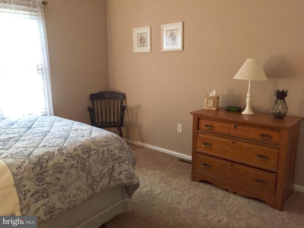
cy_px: 114
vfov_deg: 48.2
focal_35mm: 29
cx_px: 152
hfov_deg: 61.7
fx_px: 255
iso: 250
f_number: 2.2
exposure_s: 1/20
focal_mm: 4.15
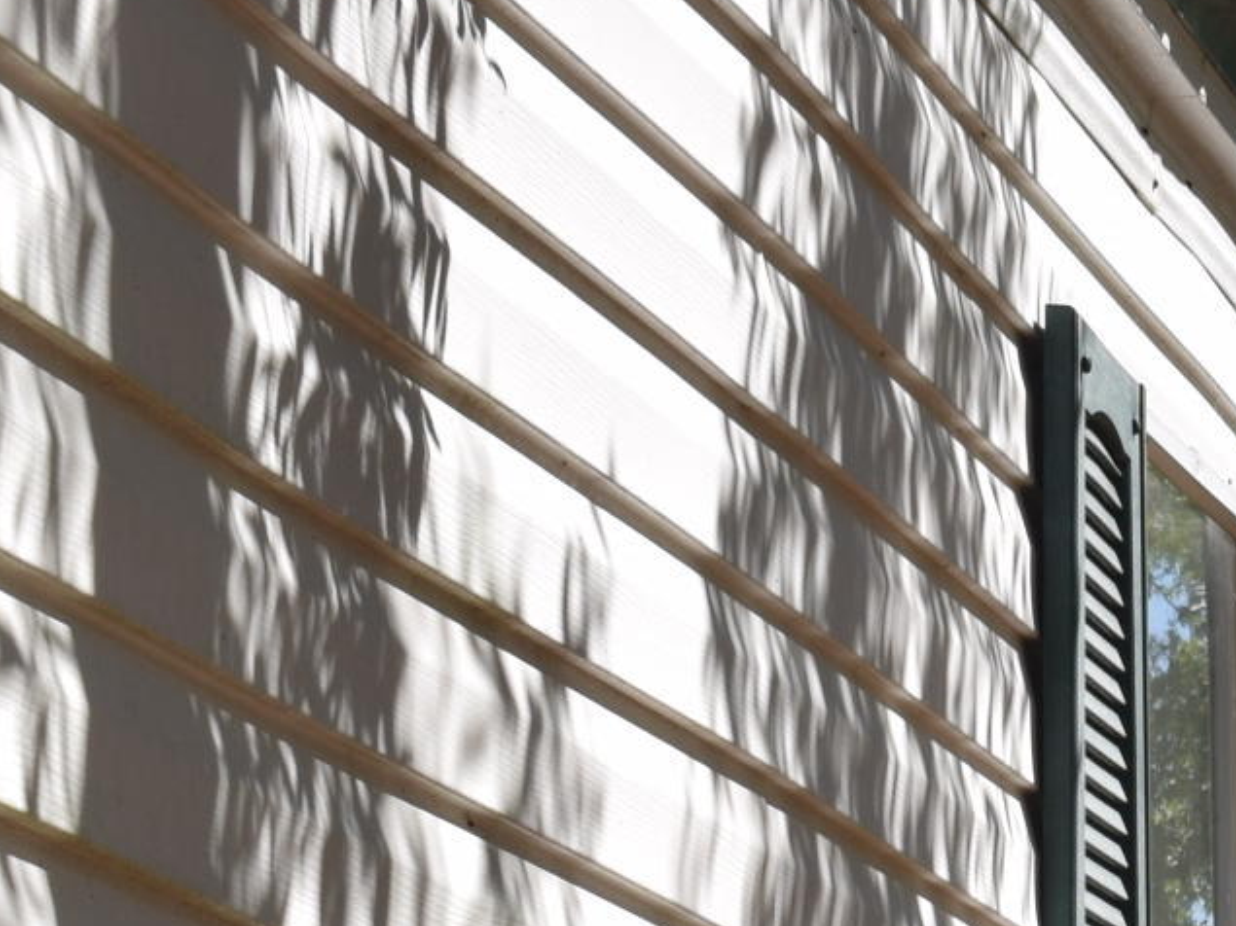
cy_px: 1714
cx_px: 2437
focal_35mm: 259
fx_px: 9246
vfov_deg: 5.6
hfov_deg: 7.4
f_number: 11
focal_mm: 38
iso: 100
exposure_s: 1/200
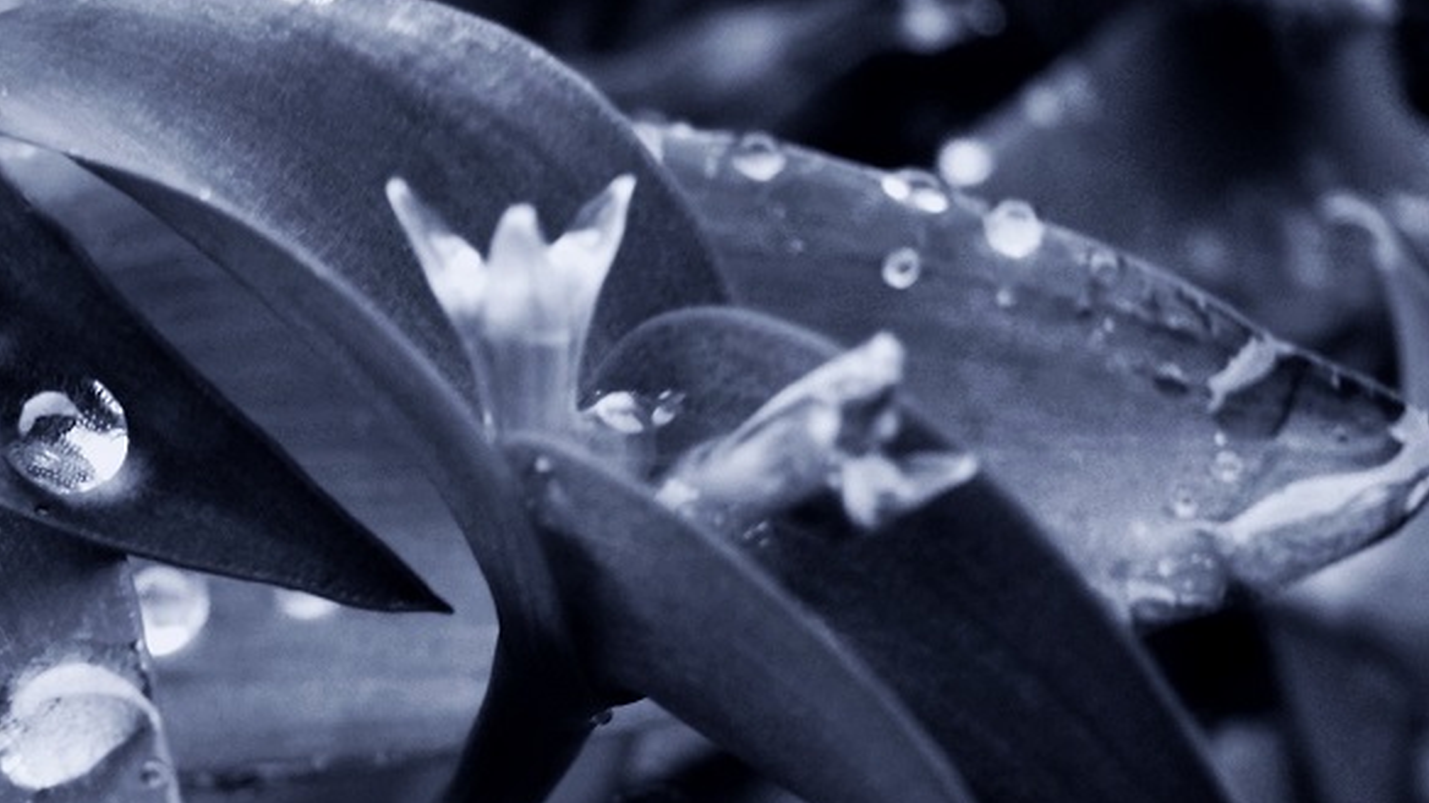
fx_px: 2424
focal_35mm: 64
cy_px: 794
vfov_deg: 18.3
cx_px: 318
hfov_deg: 32.1
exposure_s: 1/30
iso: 125
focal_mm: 7.4
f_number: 2.8
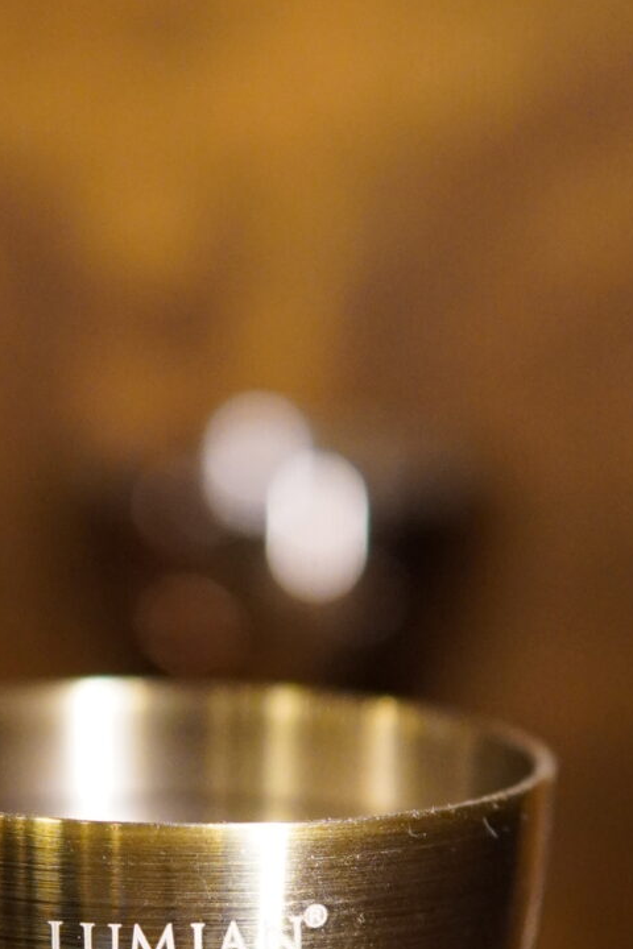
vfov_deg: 12.7
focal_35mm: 160
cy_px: 967
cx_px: 109
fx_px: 4220
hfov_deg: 8.6
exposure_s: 1/160
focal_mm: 30
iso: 1600
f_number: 2
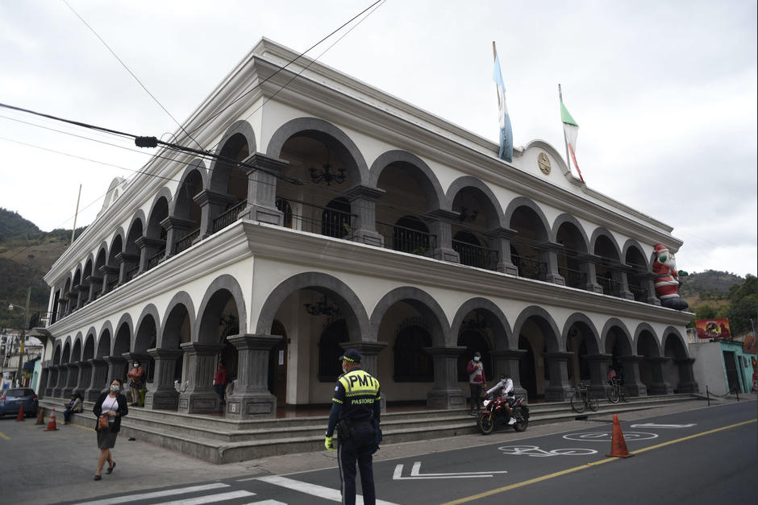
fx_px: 505
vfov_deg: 53.2
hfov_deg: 73.7
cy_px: 252
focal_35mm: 24
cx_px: 379
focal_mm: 24
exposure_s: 1/320
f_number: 4
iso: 100
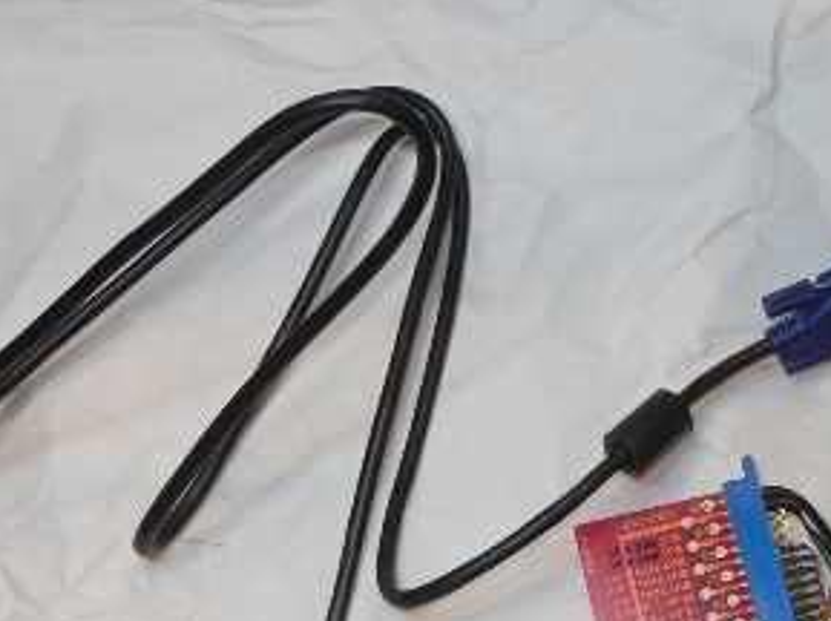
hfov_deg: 32.5
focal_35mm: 59
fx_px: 1415
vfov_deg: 24.4
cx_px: 543
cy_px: 477
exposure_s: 1/40
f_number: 3.6
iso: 125
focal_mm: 6.8
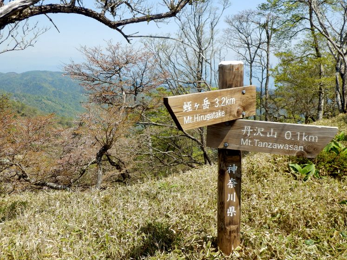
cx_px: 164
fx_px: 451
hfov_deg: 42.1
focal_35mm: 45
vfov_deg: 32.2
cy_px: 137
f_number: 4
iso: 80
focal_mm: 7.4
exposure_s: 1/400
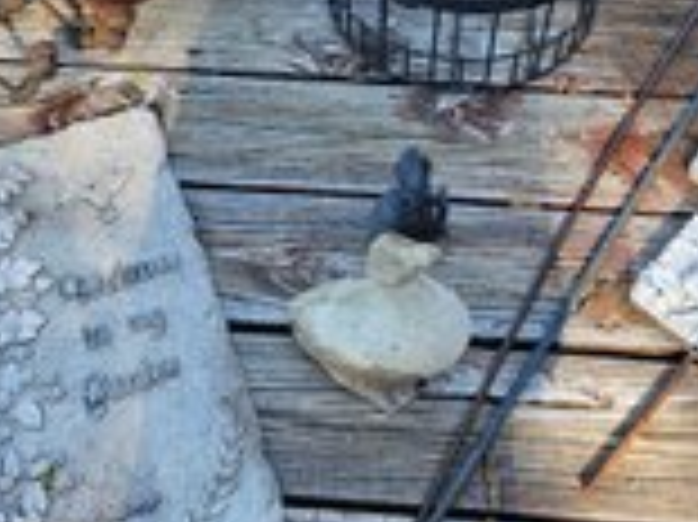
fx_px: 1028
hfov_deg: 37.5
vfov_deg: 27.9
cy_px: 106
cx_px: 363
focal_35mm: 51
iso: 25
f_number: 1.8
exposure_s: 1/140
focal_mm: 5.4
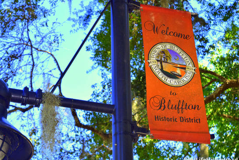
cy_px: 76
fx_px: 598
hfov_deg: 22.6
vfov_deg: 15.2
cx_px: 119
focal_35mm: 90
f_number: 5.6
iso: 125
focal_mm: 52
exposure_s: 1/125
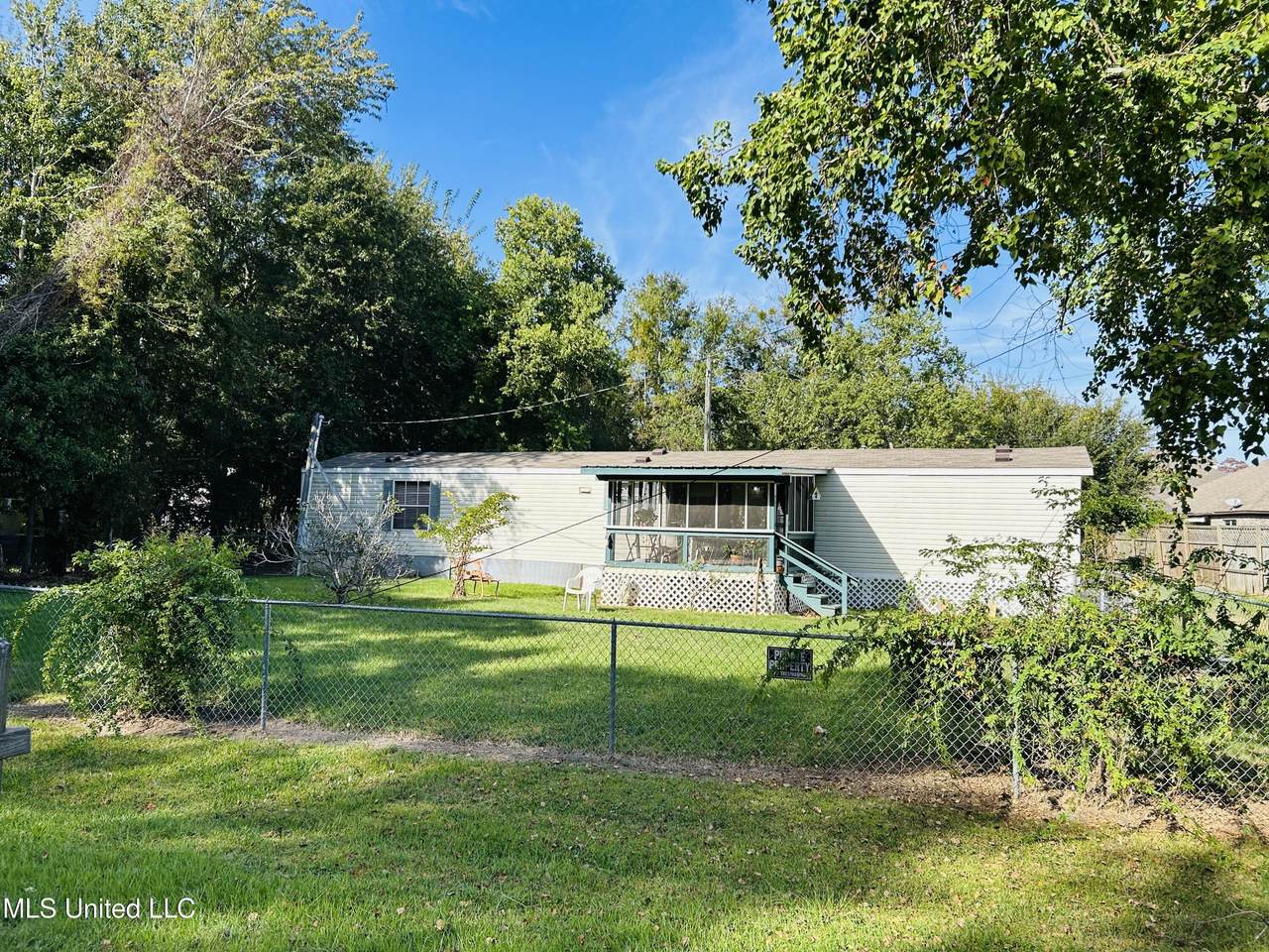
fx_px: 953
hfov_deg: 67.3
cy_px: 476
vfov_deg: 53.1
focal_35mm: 26
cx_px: 634
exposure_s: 1/2008
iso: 50
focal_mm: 5.7
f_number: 1.5
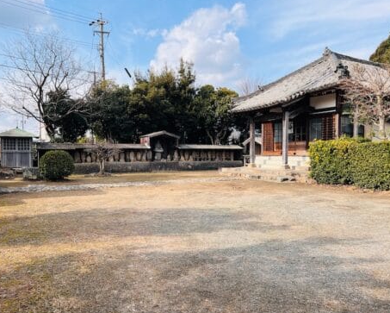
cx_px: 189
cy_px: 156
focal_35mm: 28
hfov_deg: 62.2
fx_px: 323
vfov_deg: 51.6
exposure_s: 1/2404
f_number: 1.5
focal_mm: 5.7
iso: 50
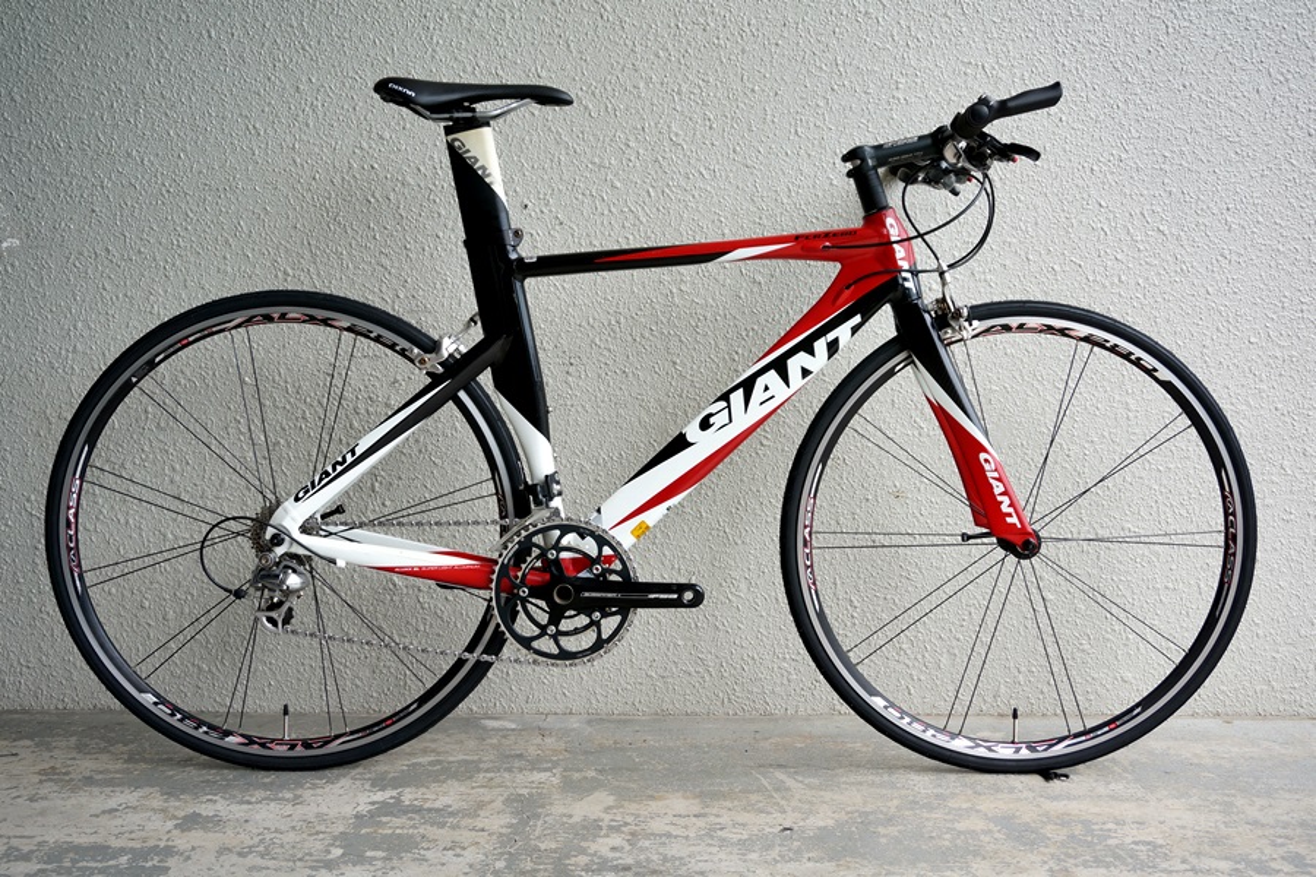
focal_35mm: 39
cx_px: 658
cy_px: 438
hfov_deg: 49.6
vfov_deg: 34.2
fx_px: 1426
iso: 100
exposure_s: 1/80
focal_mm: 26
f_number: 4.5
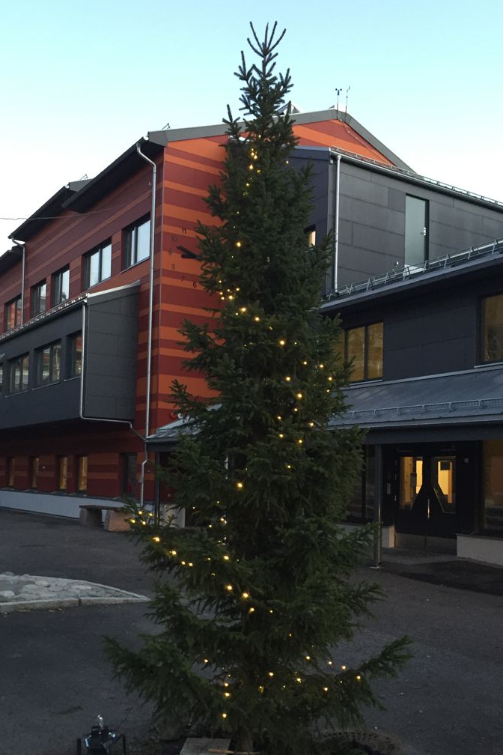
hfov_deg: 36.8
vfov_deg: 53.0
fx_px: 754
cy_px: 430
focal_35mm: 36
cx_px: 279
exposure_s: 1/33
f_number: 2.2
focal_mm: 4.15
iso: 125
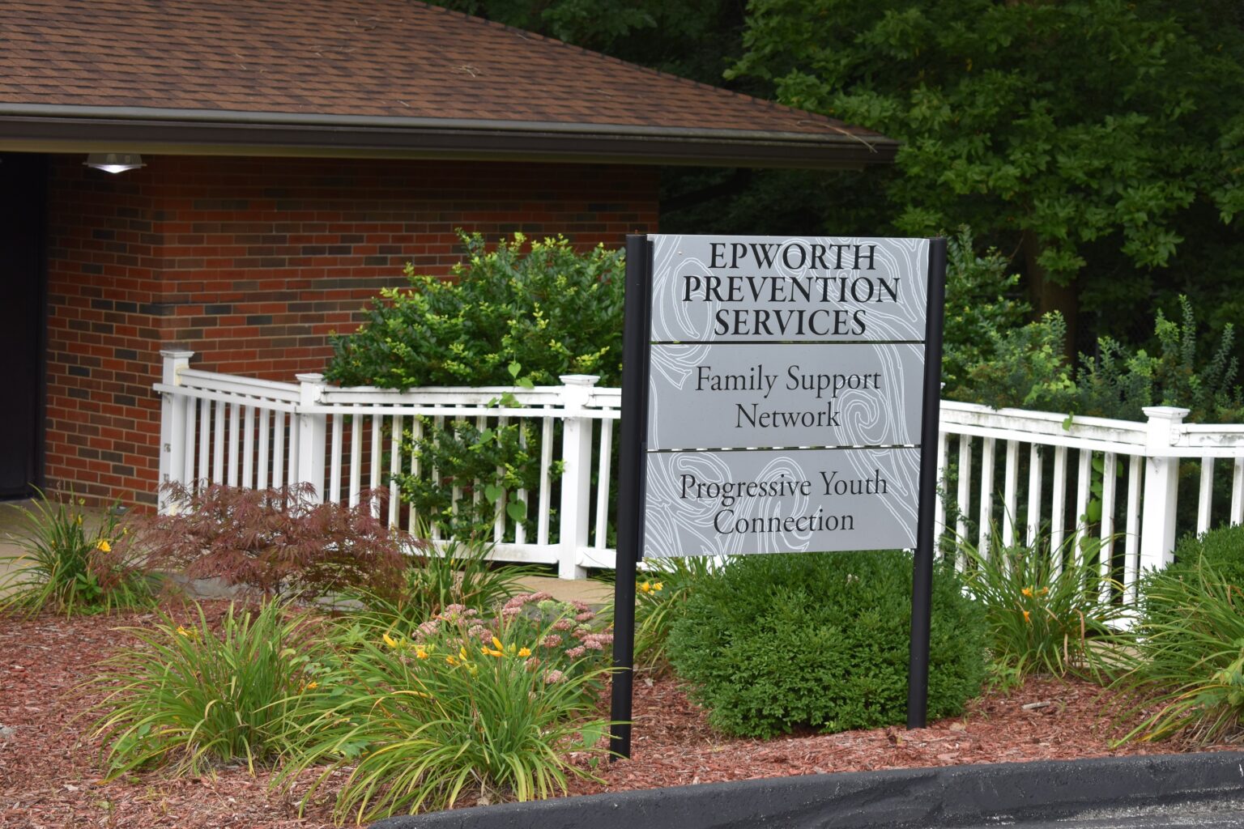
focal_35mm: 82
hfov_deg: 24.6
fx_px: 2851
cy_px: 414
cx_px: 622
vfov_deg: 16.6
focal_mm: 55
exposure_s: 1/250
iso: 250
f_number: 5.6
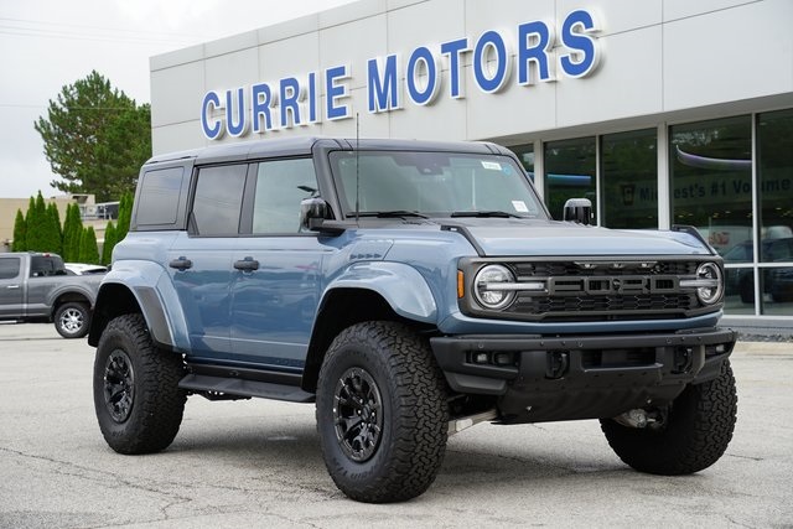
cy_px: 264
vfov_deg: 19.2
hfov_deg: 28.4
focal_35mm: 71
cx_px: 396
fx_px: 1564
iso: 100
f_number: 8
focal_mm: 71
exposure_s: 1/100
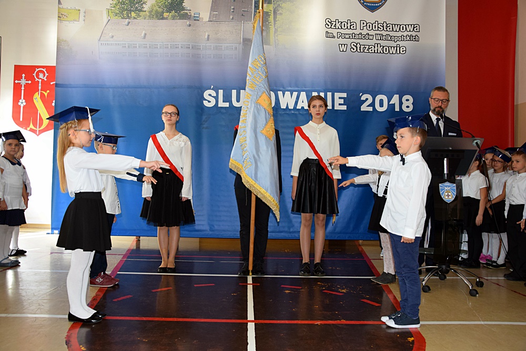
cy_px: 176
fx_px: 460
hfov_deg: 59.5
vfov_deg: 41.7
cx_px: 263
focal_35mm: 32
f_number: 4.5
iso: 800
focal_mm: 21
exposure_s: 1/80
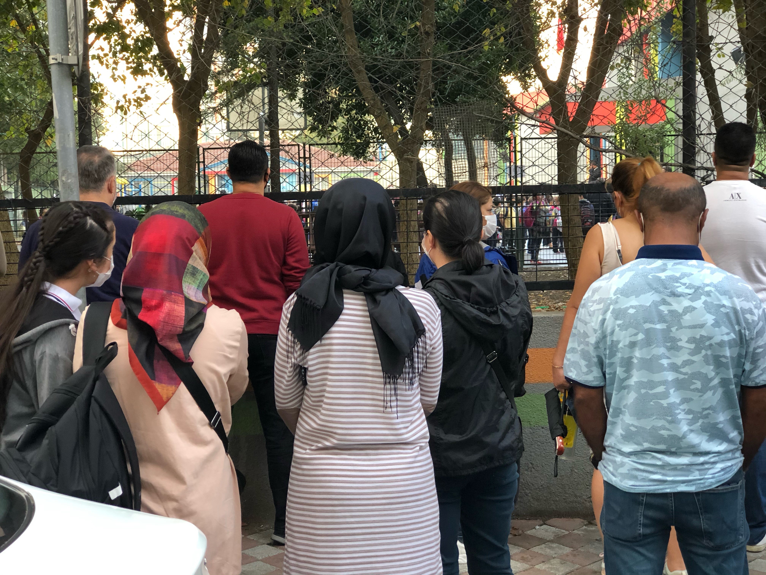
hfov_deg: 33.8
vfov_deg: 25.7
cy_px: 288
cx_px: 383
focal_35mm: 57
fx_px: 1261
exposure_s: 1/120
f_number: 2.8
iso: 250
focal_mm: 6.6
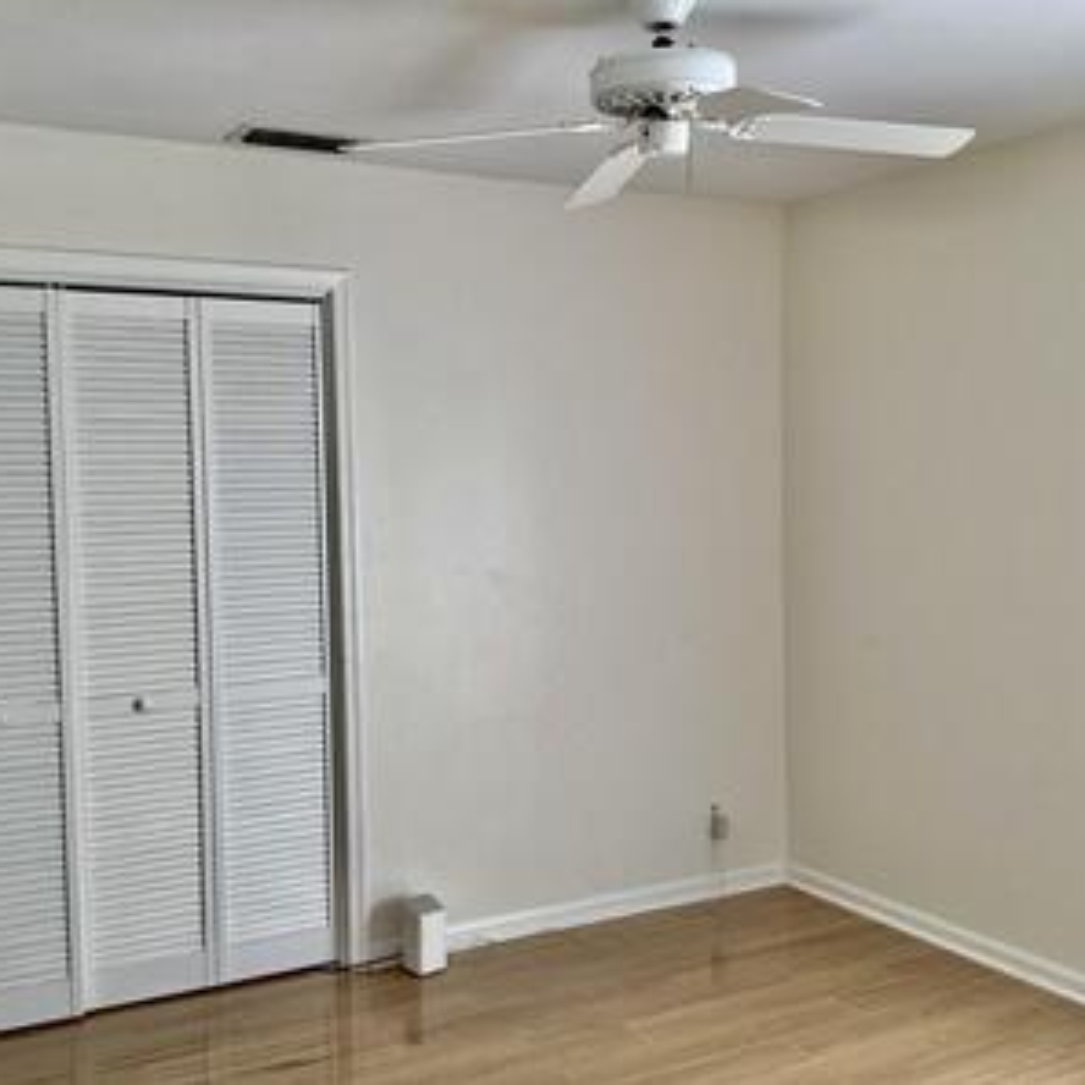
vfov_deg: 44.9
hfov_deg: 44.9
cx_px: 535
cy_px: 539
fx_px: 1312
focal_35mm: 37
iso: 40
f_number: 2.4
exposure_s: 1/100
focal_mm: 3.3
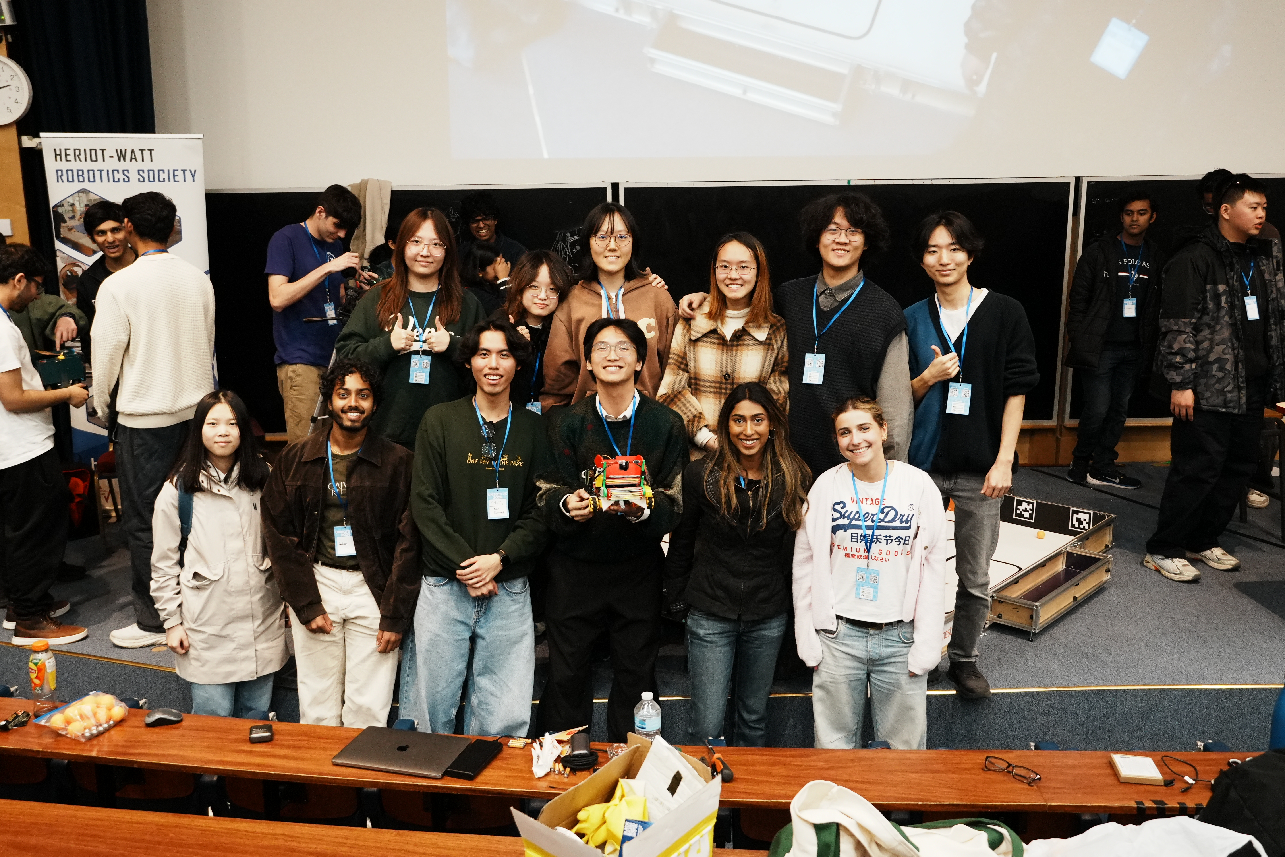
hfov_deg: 58.7
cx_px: 610
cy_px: 424
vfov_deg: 41.1
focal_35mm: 32
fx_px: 1142
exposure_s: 1/100
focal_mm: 20
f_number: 4
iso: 2500
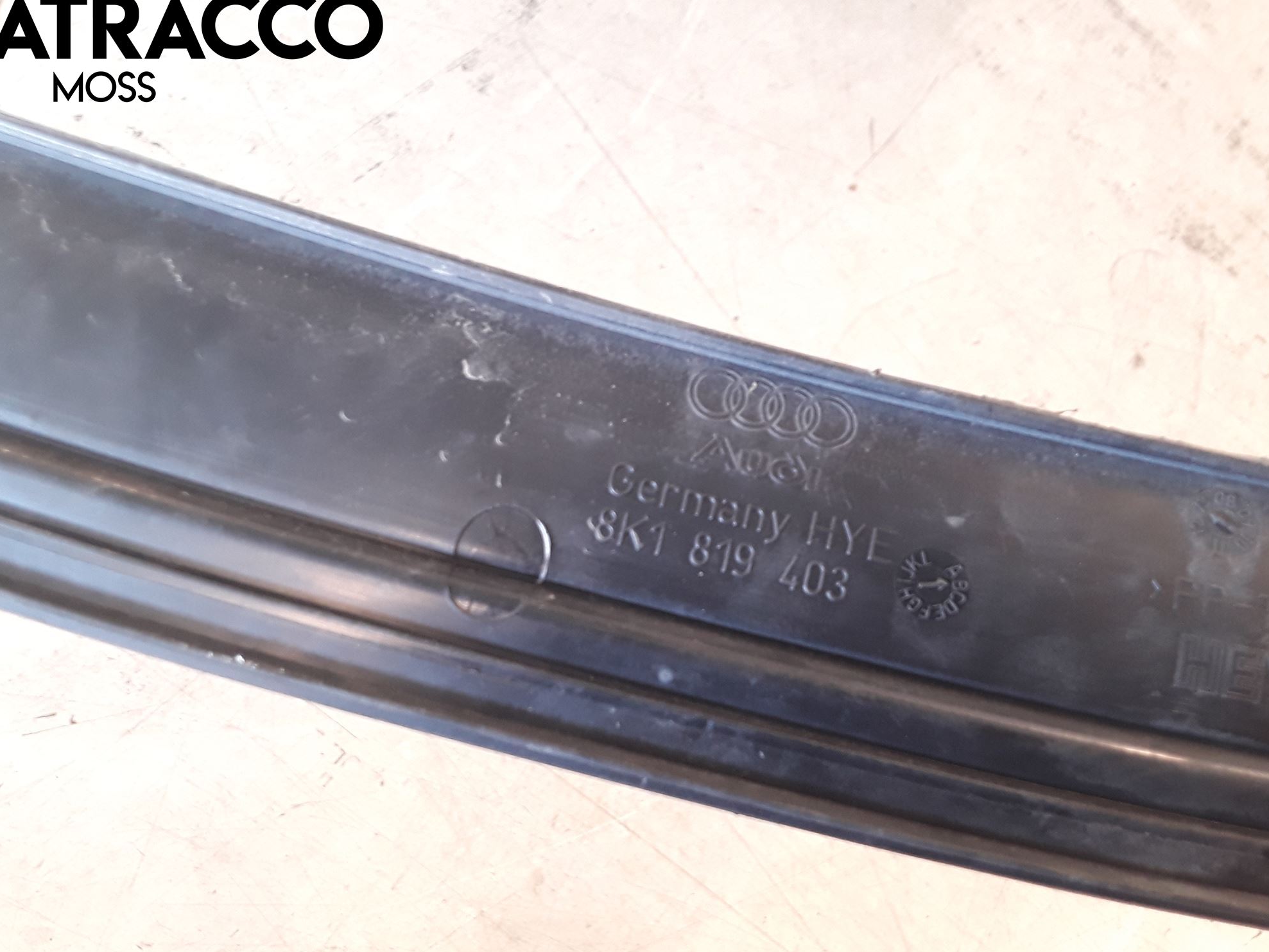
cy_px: 483
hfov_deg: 61.7
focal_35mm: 29
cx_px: 646
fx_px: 1063
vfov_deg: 48.2
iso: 100
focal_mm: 2.91
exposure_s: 1/17
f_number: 1.9
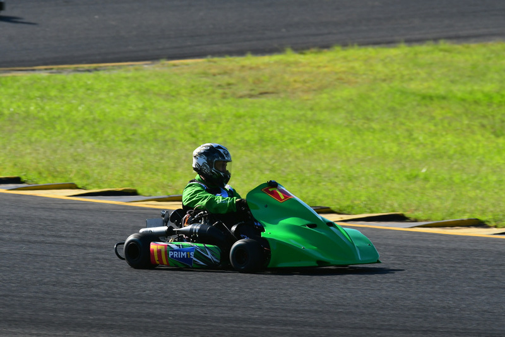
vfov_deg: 2.3
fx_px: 8419
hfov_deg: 3.4
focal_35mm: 600
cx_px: 252
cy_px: 168
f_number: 10
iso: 500
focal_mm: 400
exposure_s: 1/640
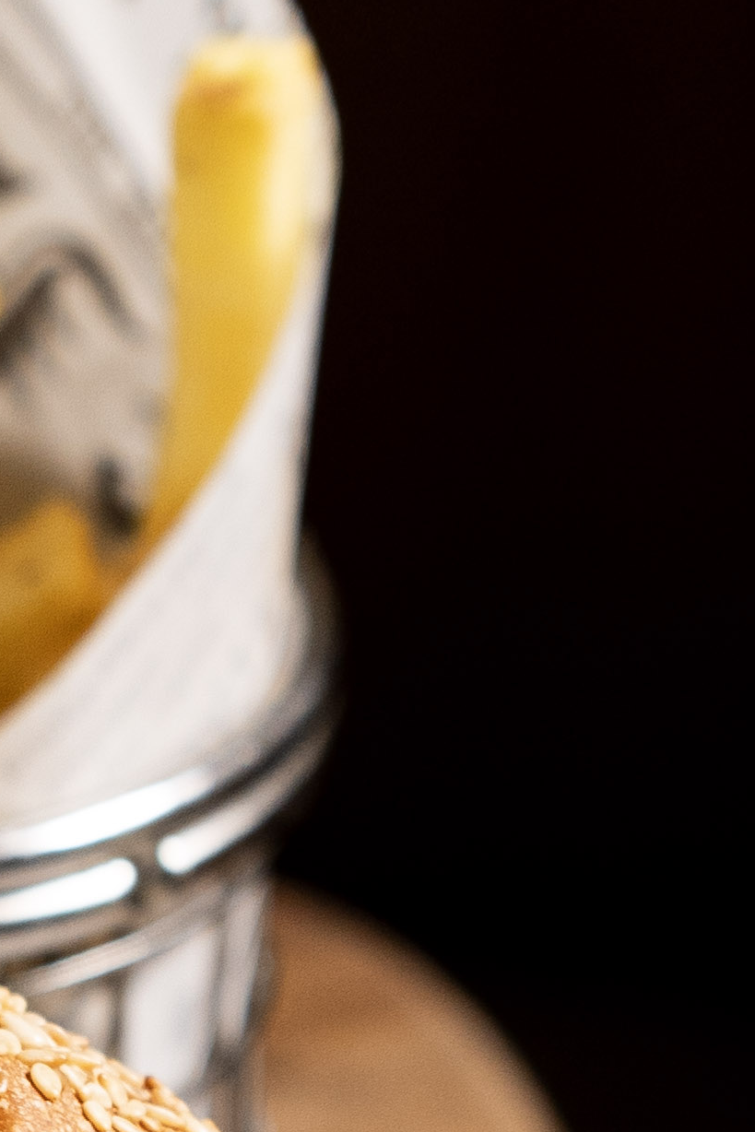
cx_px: -714
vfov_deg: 4.0
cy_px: 1413
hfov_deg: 2.7
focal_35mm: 513
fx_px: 16132
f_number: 4
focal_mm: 70
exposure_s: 1/160
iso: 400
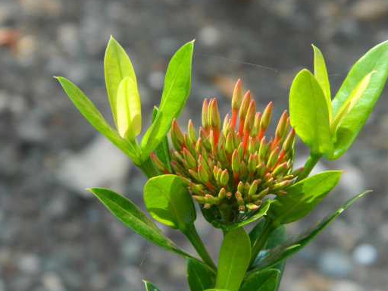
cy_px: 166
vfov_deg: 12.0
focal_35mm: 123
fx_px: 1379
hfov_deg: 16.0
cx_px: 227
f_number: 4.5
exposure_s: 1/60
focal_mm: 18.6
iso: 80
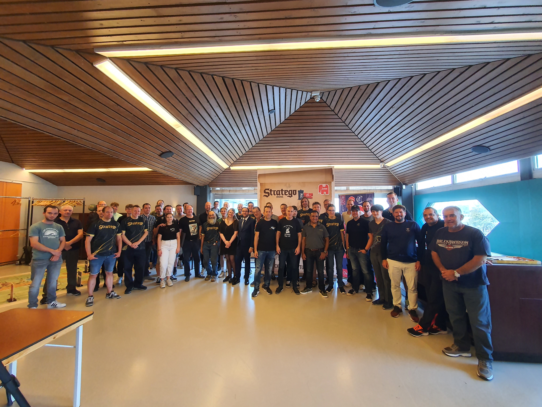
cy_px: 204
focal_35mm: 13
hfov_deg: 106.2
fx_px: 204
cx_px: 271
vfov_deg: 89.9
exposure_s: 1/50
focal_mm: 1.8
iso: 200
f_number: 2.2
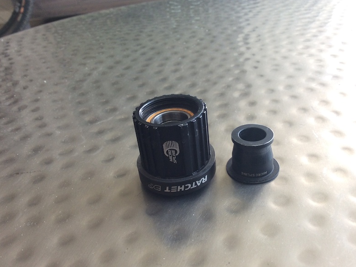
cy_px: 131
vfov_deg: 42.9
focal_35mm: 33
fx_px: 339
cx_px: 182
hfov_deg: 55.4
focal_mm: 3.3
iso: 50
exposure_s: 1/24
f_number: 2.4
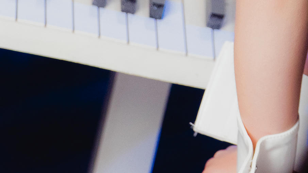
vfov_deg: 4.1
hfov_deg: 7.4
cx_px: 299
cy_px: -288
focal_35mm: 290
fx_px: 2368
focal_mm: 63
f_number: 6.3
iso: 1600
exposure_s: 1/80
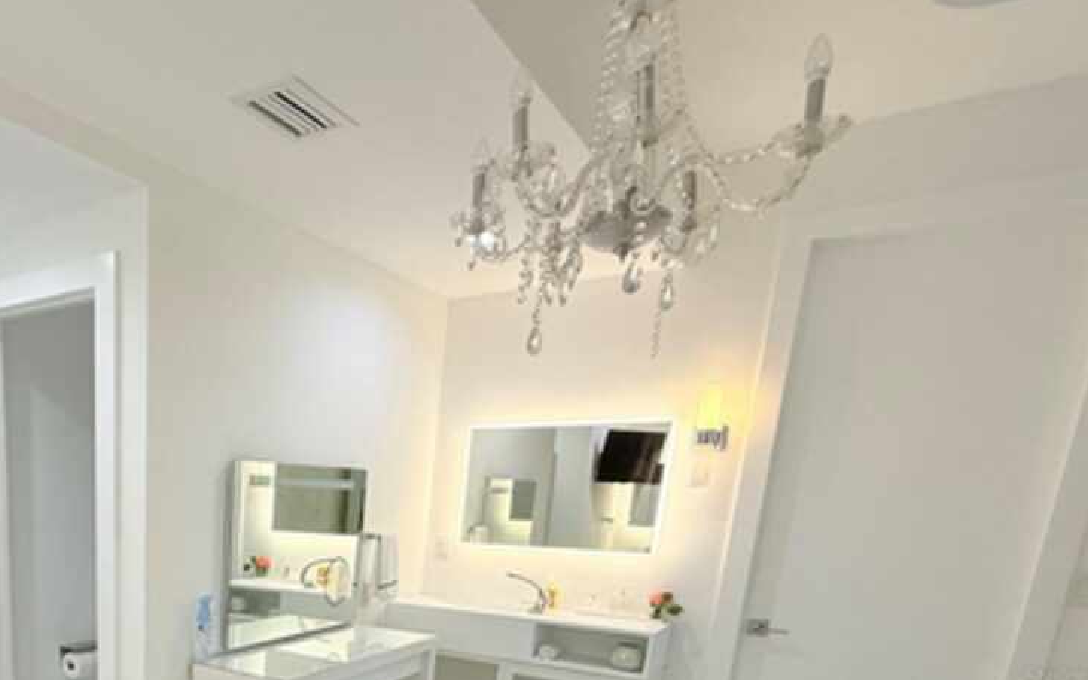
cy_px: 676
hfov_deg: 63.0
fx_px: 771
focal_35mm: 26
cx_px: 185
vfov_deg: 41.6
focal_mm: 2.22
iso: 125
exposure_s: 1/120
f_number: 2.2
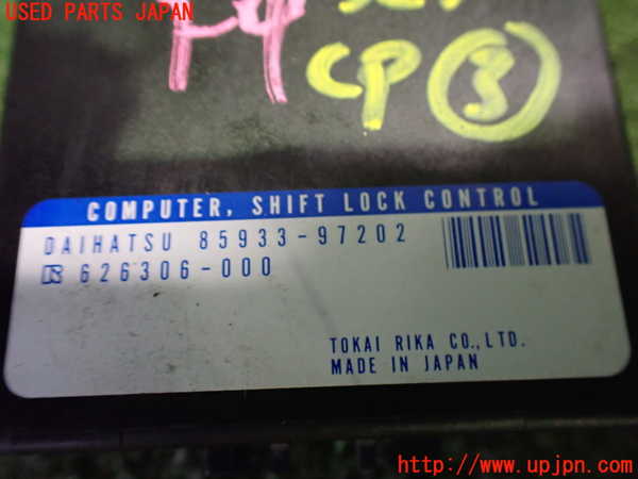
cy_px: 240
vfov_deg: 46.8
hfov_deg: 60.0
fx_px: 553
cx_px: 319
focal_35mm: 30
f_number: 2.3
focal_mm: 5.4
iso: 1000
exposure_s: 1/30
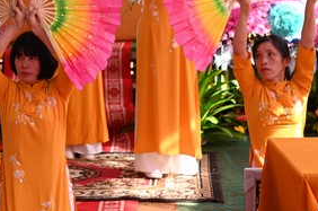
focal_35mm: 120
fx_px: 1058
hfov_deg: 17.0
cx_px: 92
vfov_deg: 11.3
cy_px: 7
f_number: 4.5
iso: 500
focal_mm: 52
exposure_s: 1/250
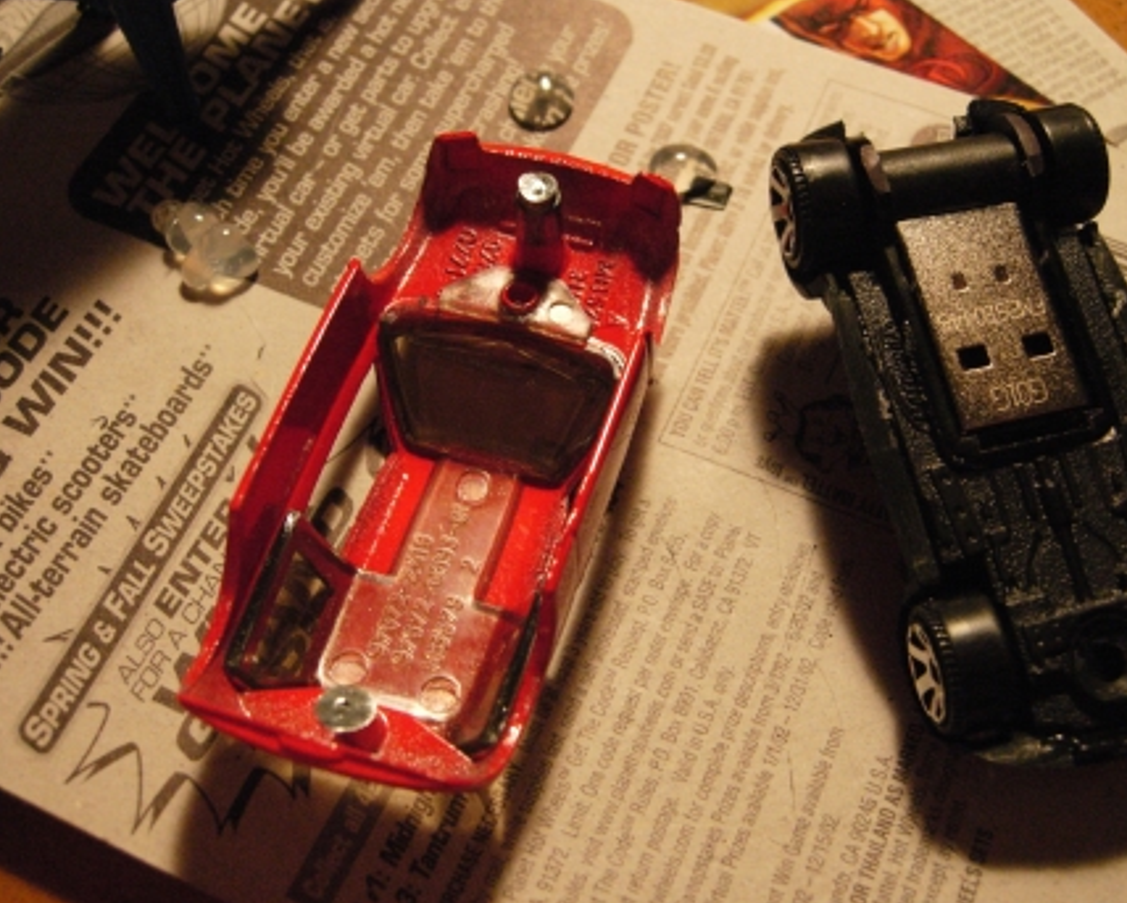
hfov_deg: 43.7
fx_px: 1402
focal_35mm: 42
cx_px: 640
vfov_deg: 35.7
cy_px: 416
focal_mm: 7.5
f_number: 3.4
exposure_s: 1/117
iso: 400
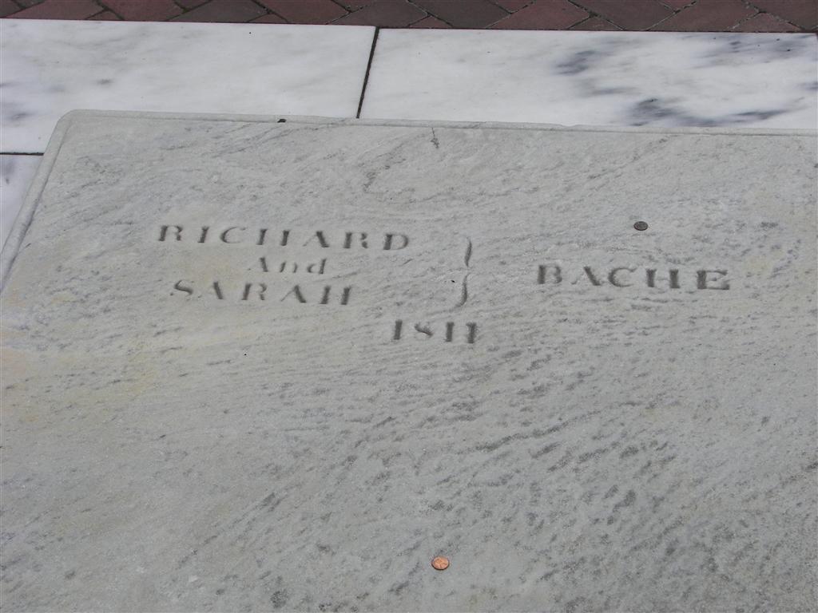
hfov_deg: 28.2
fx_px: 1631
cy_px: 306
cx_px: 409
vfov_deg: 21.3
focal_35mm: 69
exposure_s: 1/640
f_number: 4
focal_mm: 11.4
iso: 64
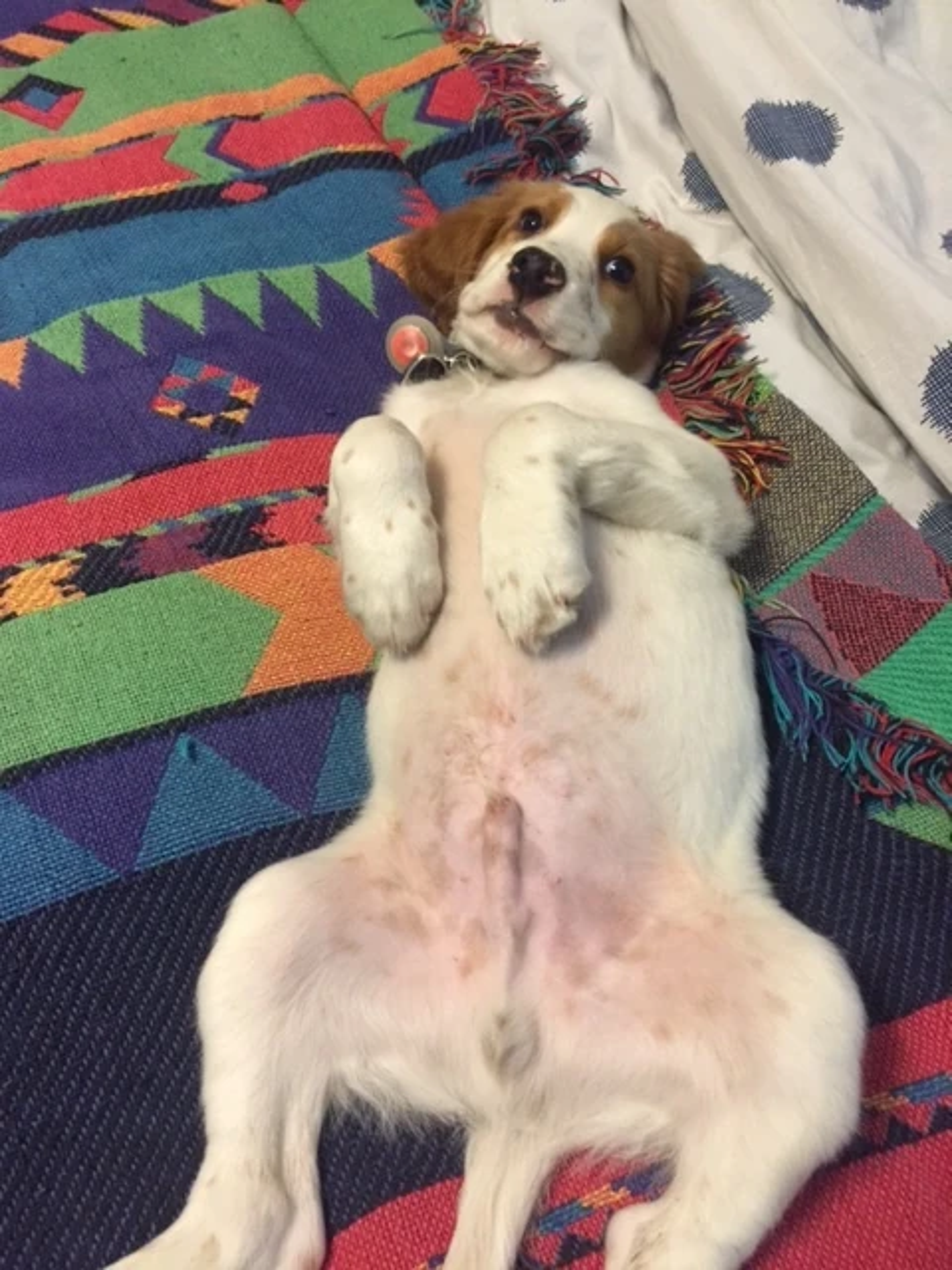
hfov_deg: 48.2
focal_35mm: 29
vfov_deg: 61.7
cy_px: 635
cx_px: 476
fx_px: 1063
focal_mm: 4.15
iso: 125
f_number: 2.2
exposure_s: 1/15
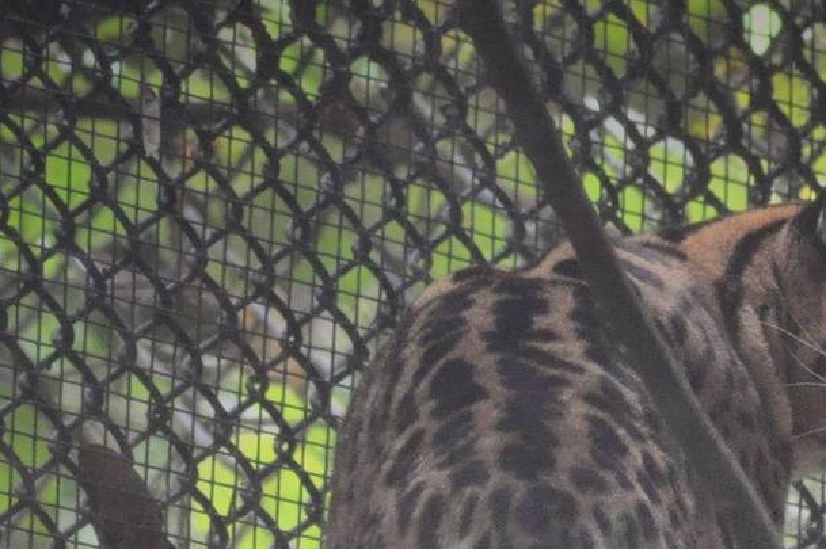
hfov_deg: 2.4
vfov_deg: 1.6
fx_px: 19876
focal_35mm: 867
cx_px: 692
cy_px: 680
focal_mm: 220
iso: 1600
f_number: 5
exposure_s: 1/320
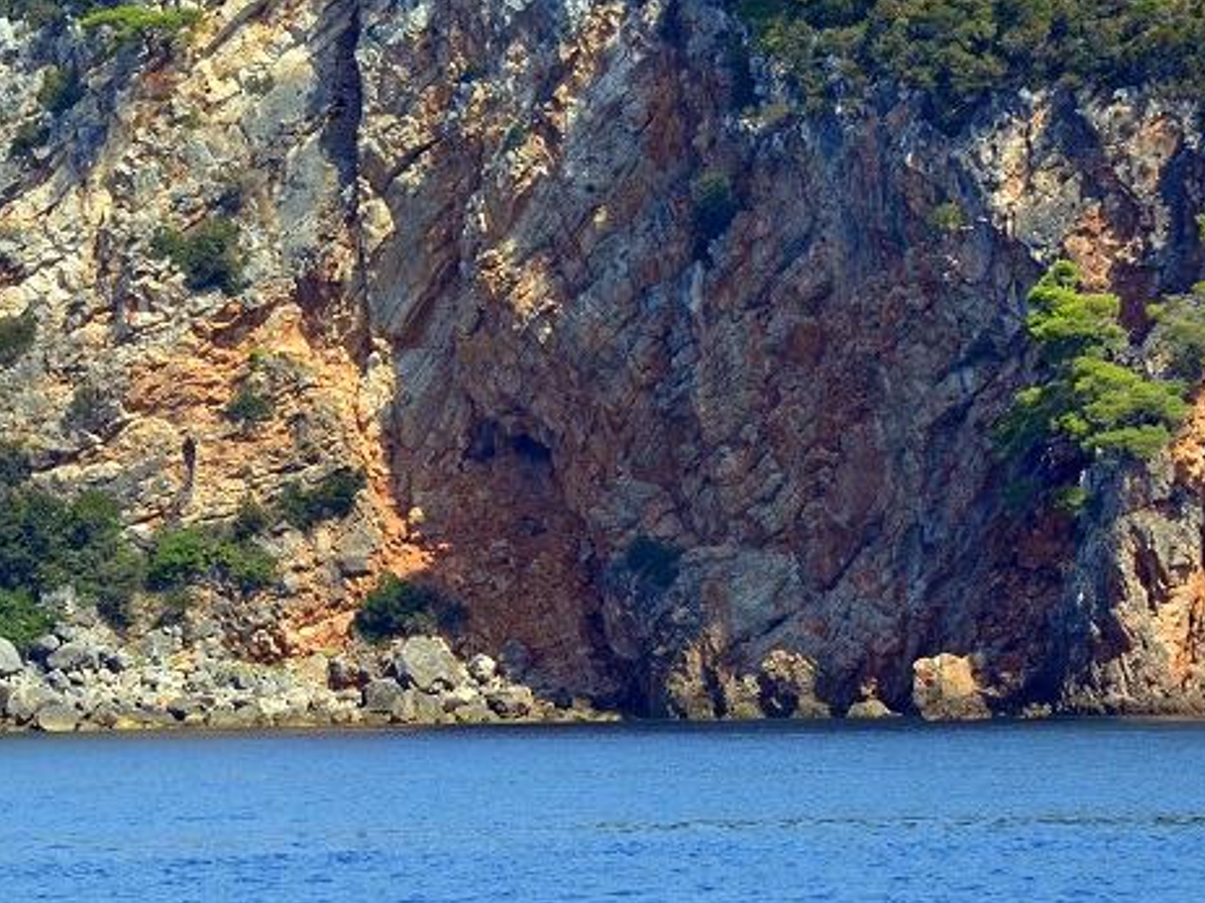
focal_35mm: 434
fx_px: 15102
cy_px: 265
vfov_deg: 3.4
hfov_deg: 4.6
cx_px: 455
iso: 640
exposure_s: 1/1000
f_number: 9
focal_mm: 155
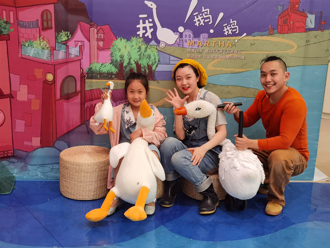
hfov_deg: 44.8
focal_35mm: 42
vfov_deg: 34.3
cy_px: 124
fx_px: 400
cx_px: 165
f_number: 1.9
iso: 400
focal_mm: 6.71
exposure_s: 1/33.3
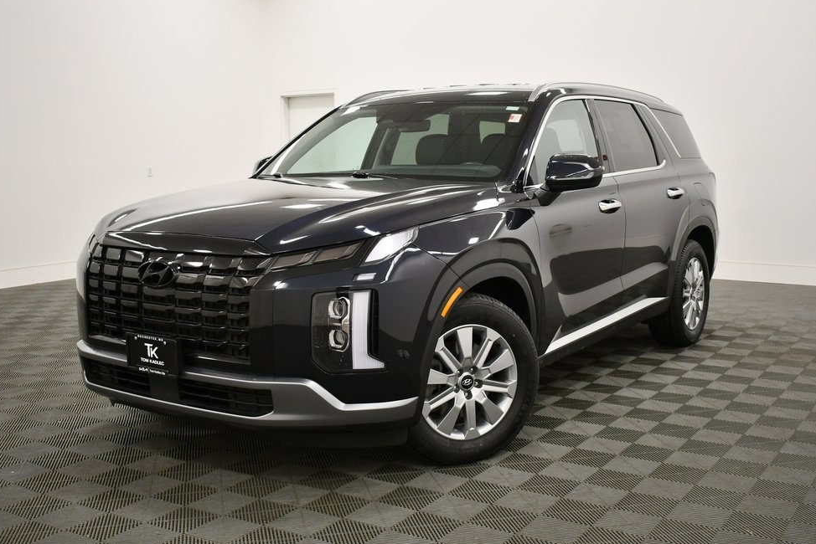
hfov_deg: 47.4
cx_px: 406
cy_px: 264
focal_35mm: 41
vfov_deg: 32.6
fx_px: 930
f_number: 4
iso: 800
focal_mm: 26
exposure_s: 1/250
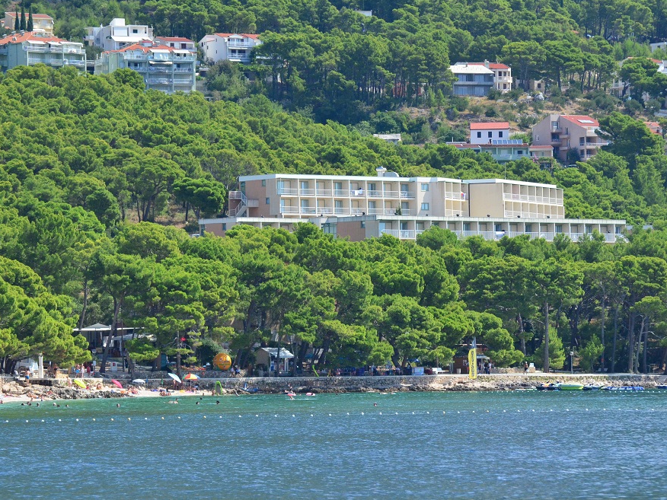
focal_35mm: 184
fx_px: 3545
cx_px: 367
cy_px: 249
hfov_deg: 10.7
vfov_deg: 8.1
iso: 2000
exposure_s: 1/6400
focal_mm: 112
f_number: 5.6
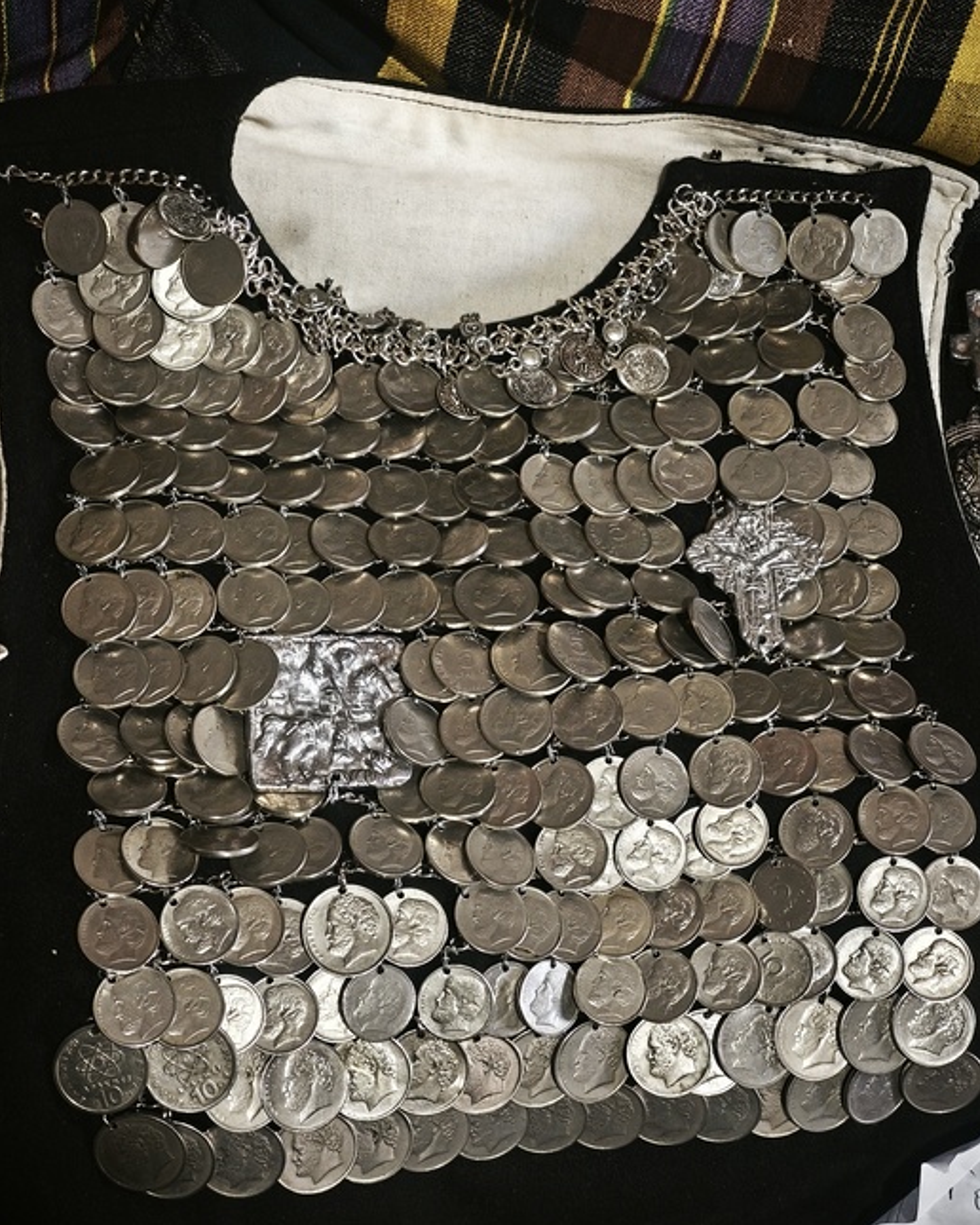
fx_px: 1922
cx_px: 495
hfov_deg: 28.6
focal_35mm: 53
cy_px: 632
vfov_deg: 35.4
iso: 2500
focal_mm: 7.1
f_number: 1.9
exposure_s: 1/33.3
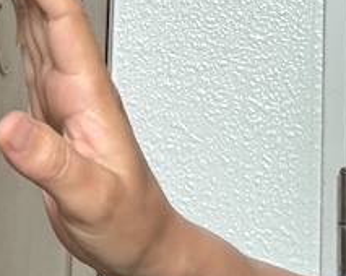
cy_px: -50
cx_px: 146
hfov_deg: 17.5
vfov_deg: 13.6
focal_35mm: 110
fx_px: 1125
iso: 125
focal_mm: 2.69
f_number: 1.9
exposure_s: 1/60
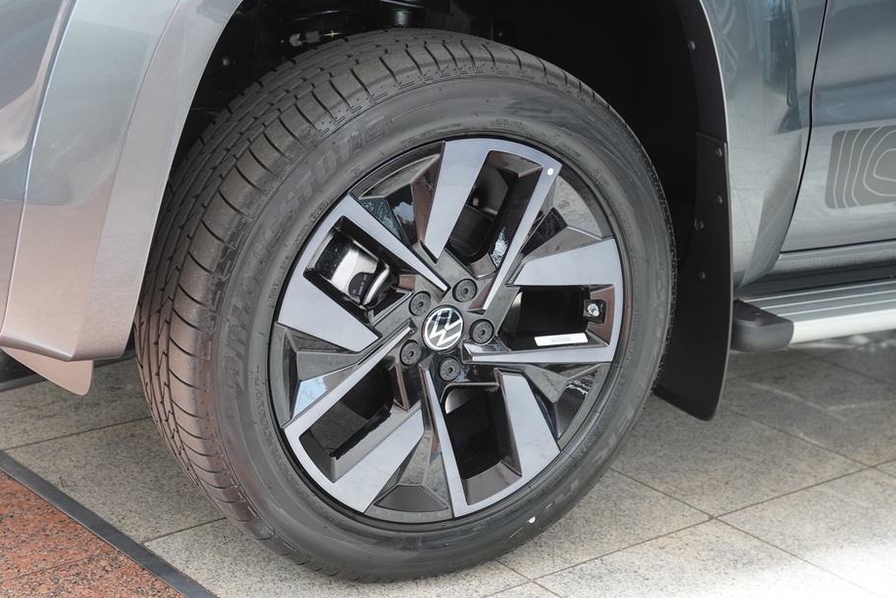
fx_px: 1706
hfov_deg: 29.4
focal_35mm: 69
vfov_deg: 19.9
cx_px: 401
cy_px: 314
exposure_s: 1/160
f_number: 4
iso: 800
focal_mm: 41
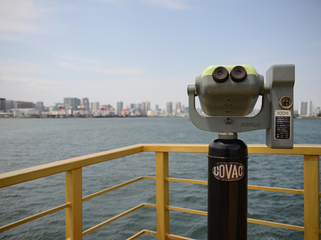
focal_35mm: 31
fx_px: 287
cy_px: 119
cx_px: 159
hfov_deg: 58.4
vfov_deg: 45.4
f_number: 4
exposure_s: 1/1250
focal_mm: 28
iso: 100
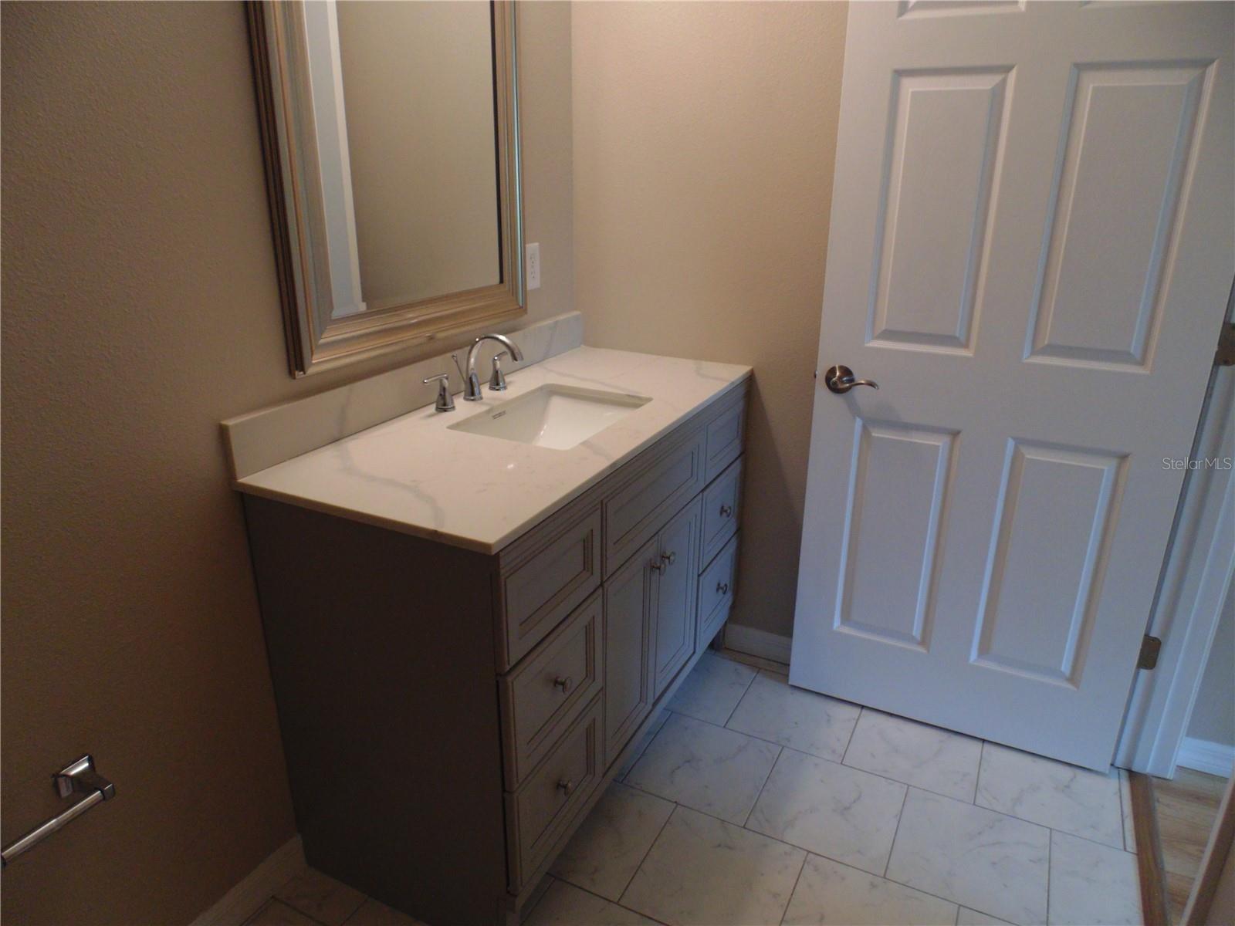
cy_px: 463
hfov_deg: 76.4
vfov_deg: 61.1
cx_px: 618
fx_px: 785
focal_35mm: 22
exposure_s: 1/30
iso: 160
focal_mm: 4
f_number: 3.1
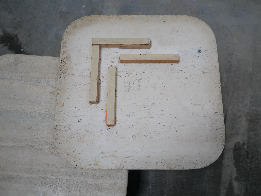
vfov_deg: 36.0
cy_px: 98
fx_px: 302
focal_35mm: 40
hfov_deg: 46.8
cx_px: 130
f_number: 1.7
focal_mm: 20
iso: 200
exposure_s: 1/80
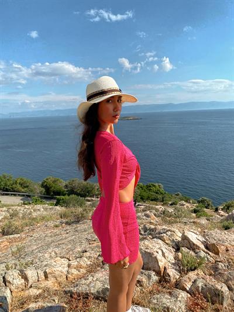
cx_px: 117
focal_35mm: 26
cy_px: 156
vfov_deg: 67.3
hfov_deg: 53.1
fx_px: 234
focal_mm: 4.25
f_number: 1.8
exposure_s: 1/3040
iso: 32
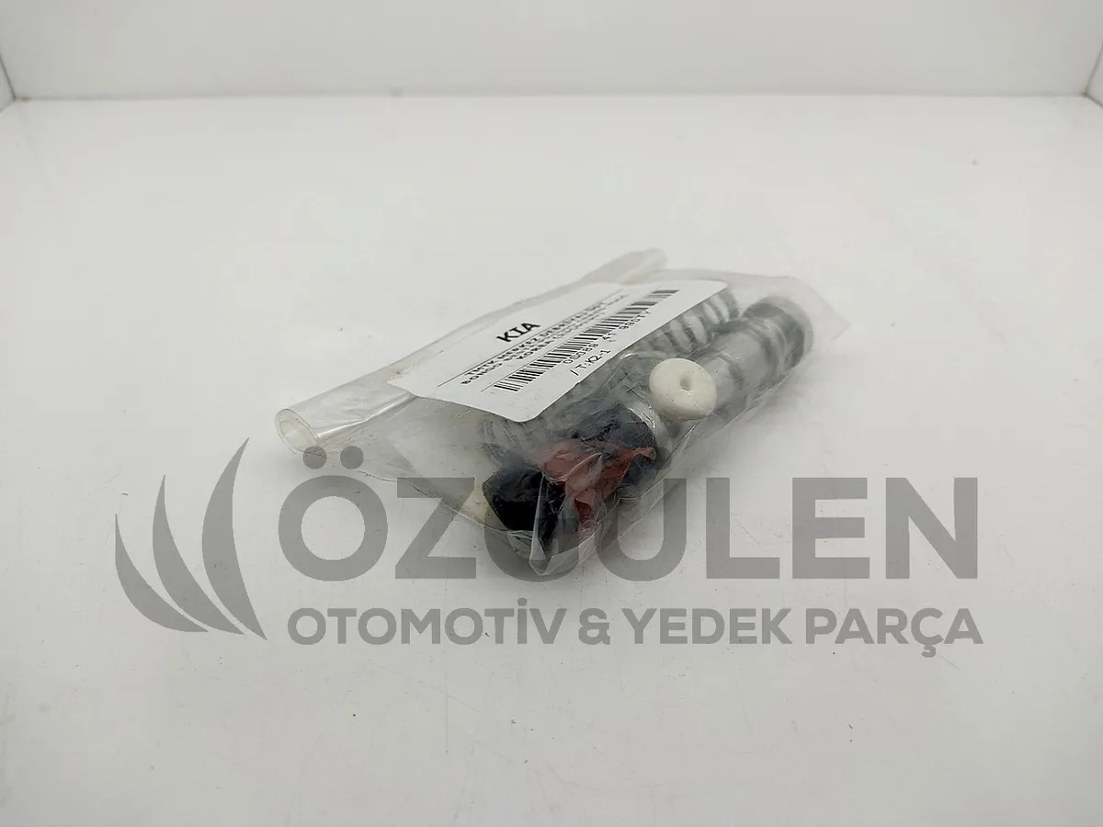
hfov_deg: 67.3
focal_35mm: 26
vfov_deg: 53.1
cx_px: 552
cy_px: 414
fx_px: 828
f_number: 1.79
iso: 100
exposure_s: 1/165
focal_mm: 4.74
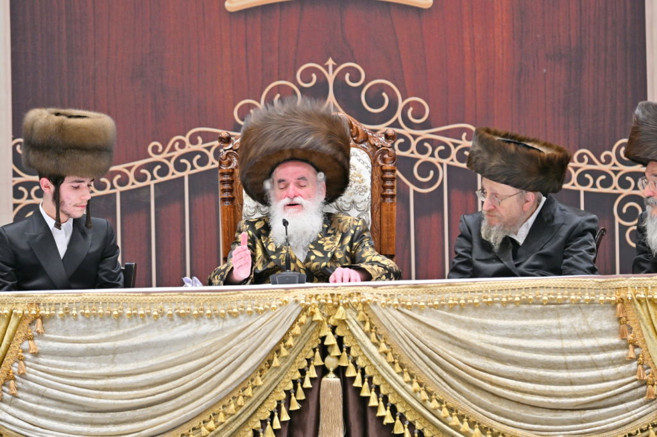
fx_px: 4378
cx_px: 328
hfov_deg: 8.6
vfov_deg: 5.7
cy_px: 218
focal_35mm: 240
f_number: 2.8
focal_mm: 160
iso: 125
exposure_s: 1/200
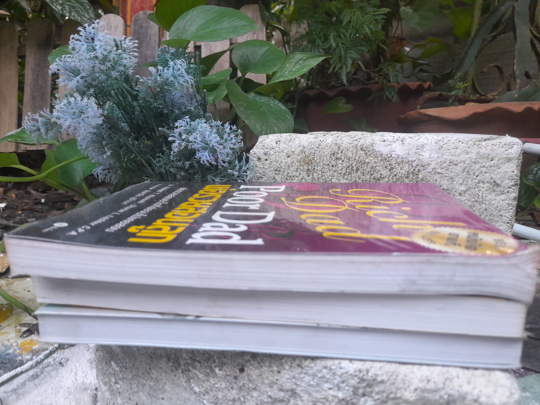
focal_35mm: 25
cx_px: 270
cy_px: 202
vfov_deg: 54.9
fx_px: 390
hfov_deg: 69.4
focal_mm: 4.6
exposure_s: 1/50
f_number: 2
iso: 80
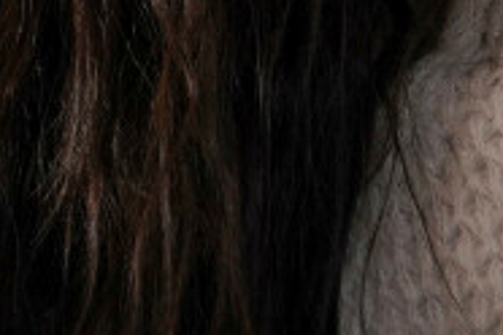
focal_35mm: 775
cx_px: -254
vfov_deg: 1.8
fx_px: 10828
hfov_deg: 2.7
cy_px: -573
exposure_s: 1/1000
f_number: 4
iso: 1000
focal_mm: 120
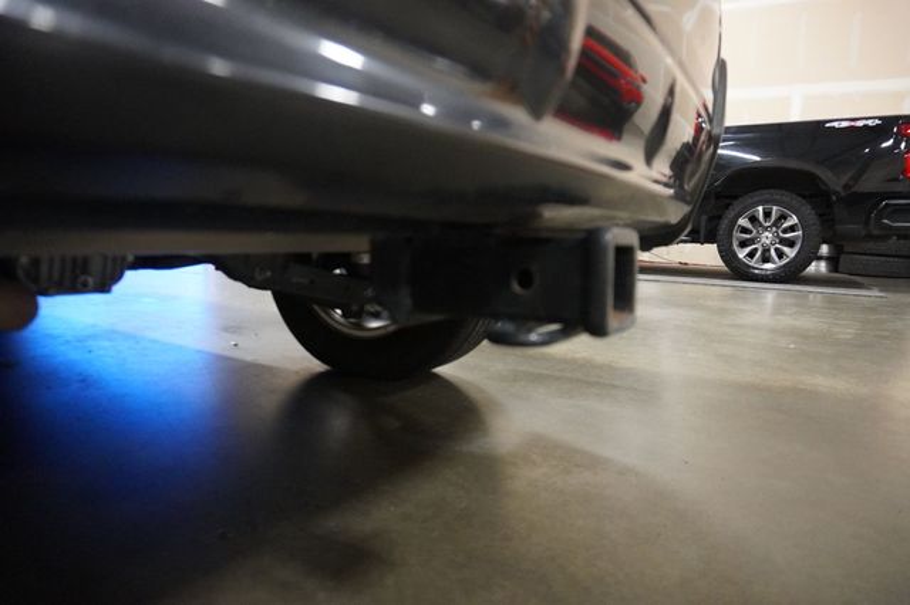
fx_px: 606
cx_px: 455
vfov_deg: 53.1
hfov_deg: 73.8
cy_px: 302
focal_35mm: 24
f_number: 3.5
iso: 6400
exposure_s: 1/125
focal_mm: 16
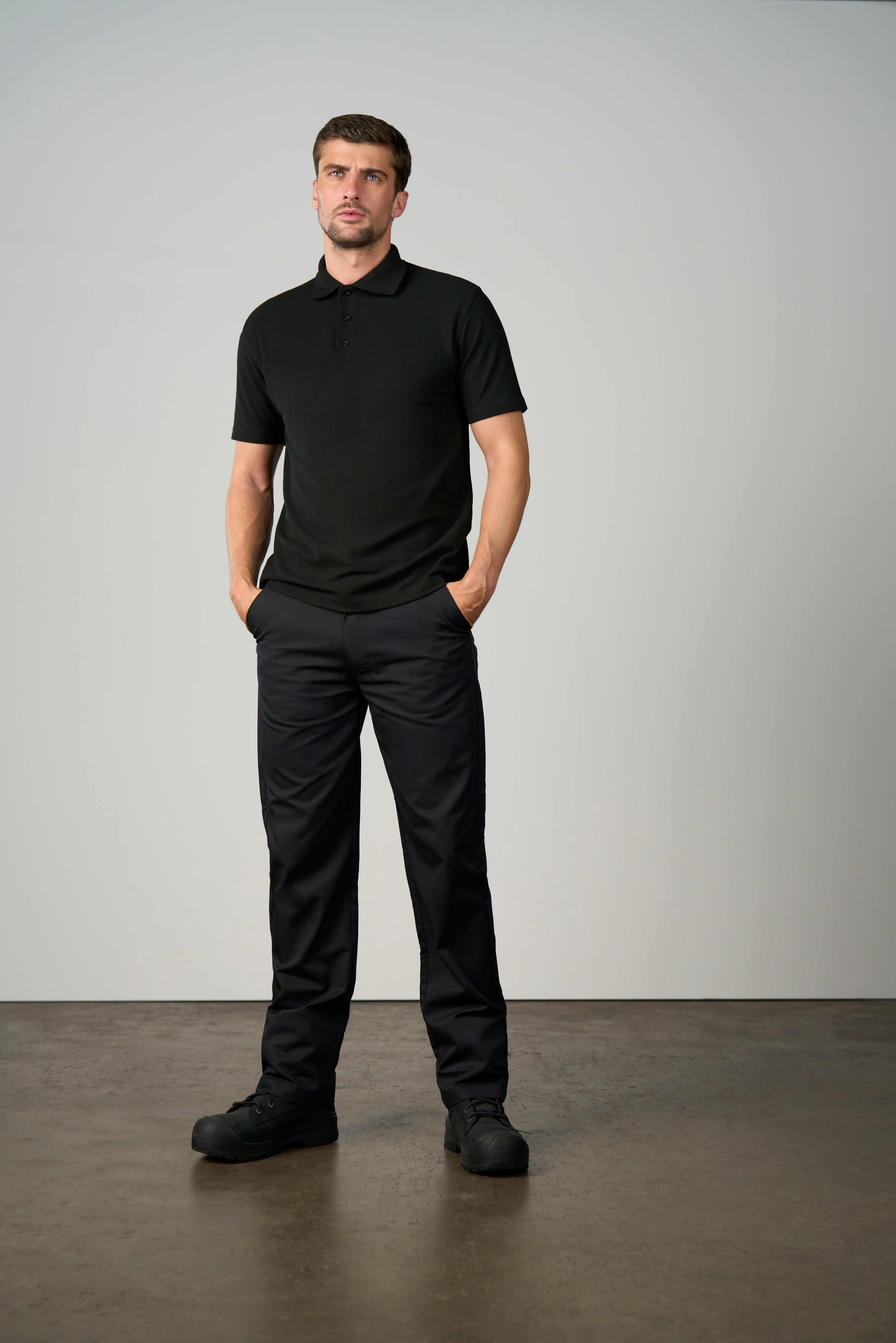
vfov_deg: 39.6
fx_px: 1866
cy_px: 672
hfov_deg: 27.0
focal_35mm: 50
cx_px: 448
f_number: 3.5
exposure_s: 1/160
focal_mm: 50
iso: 500
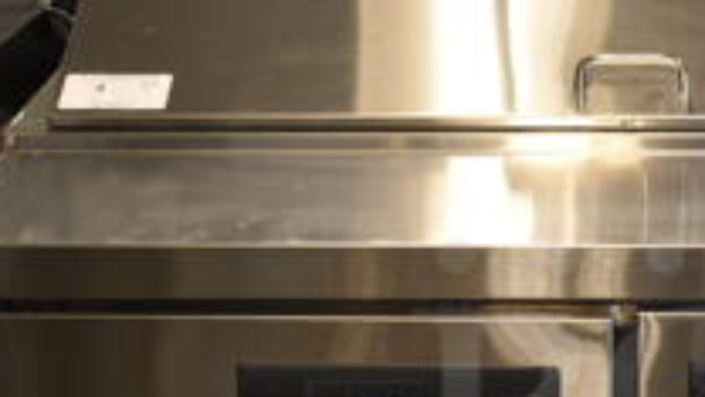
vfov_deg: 10.0
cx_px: 664
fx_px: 2243
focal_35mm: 120
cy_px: 394
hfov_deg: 17.5
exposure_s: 1/40
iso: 360
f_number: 4
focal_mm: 26
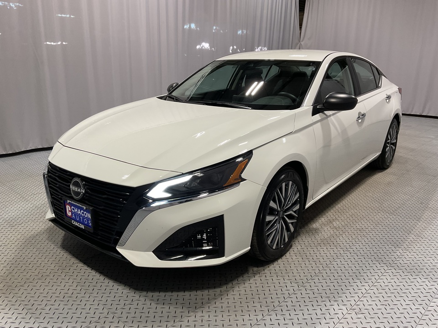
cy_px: 164
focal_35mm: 29
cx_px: 219
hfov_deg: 61.7
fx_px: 367
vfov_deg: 48.2
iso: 40
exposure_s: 1/100
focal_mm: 3
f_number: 1.8
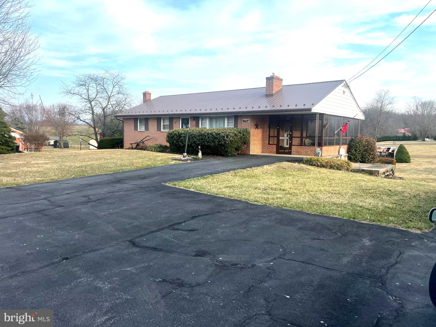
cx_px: 218
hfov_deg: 67.3
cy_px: 164
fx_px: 327
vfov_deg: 53.1
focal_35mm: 26
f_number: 1.5
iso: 50
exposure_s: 1/1377
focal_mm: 5.7
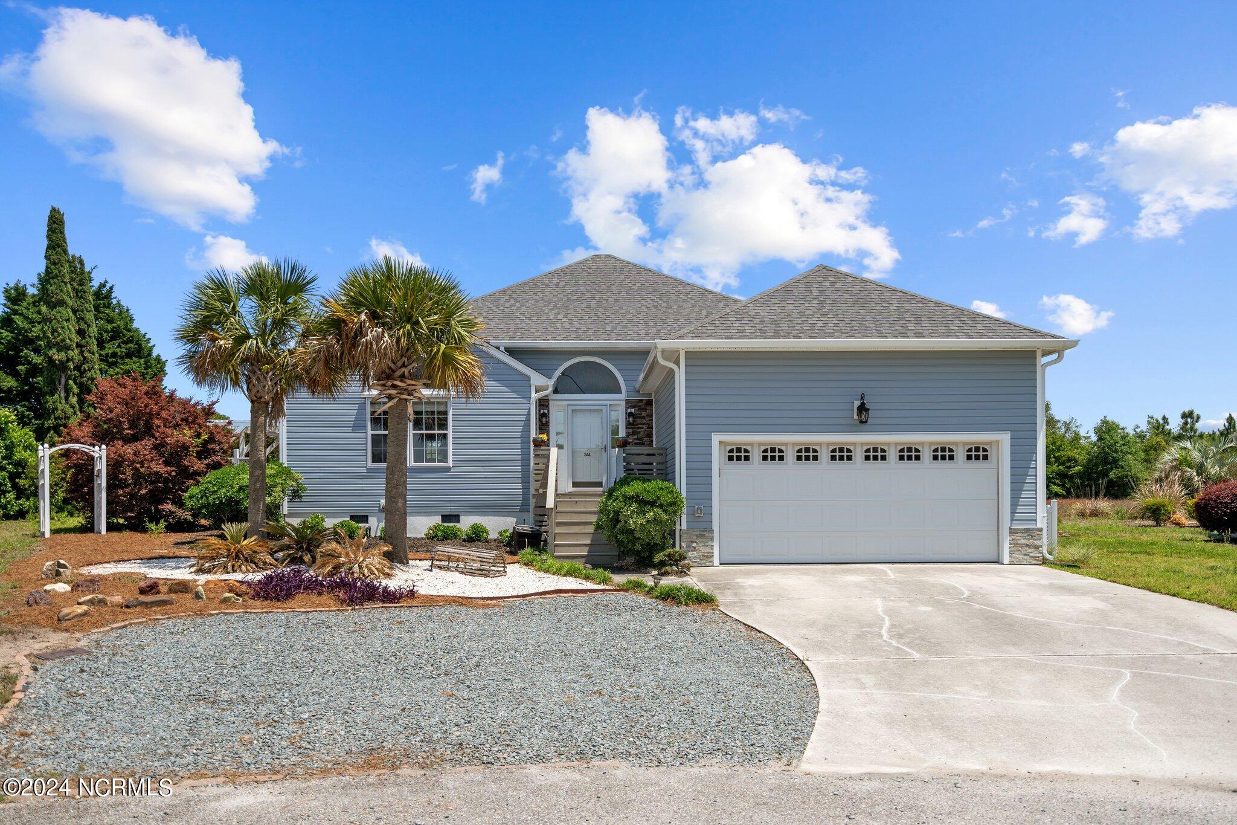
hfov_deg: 61.9
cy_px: 412
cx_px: 618
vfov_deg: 43.6
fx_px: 1031
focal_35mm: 30
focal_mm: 30
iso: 250
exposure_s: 1/3200
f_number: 4
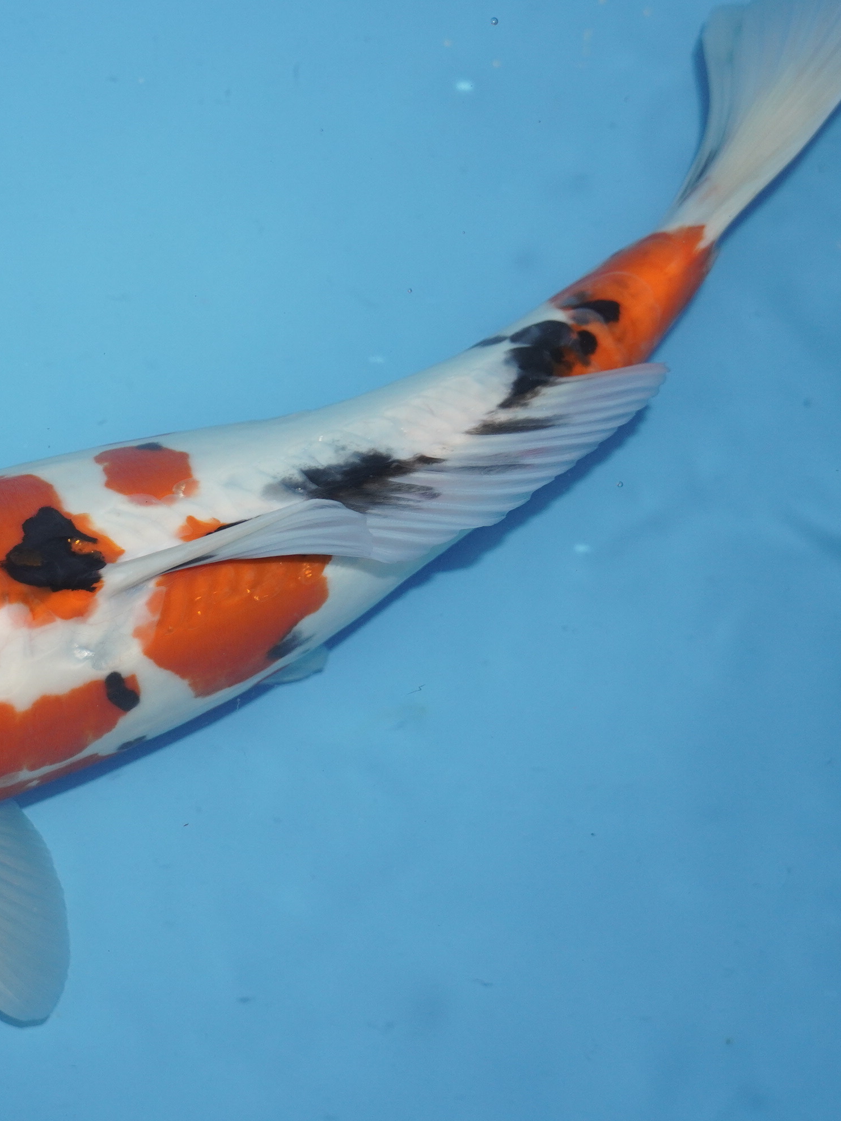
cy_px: 565
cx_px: 158
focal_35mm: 77
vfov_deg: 25.4
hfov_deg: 19.0
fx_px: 2485
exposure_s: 1/160
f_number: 4.5
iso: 800
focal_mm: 35
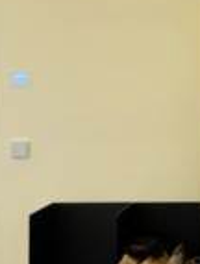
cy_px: 63
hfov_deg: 15.4
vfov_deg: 22.2
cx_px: 322
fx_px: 667
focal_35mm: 87
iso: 100
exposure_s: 1/61
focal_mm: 4.2
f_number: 1.6
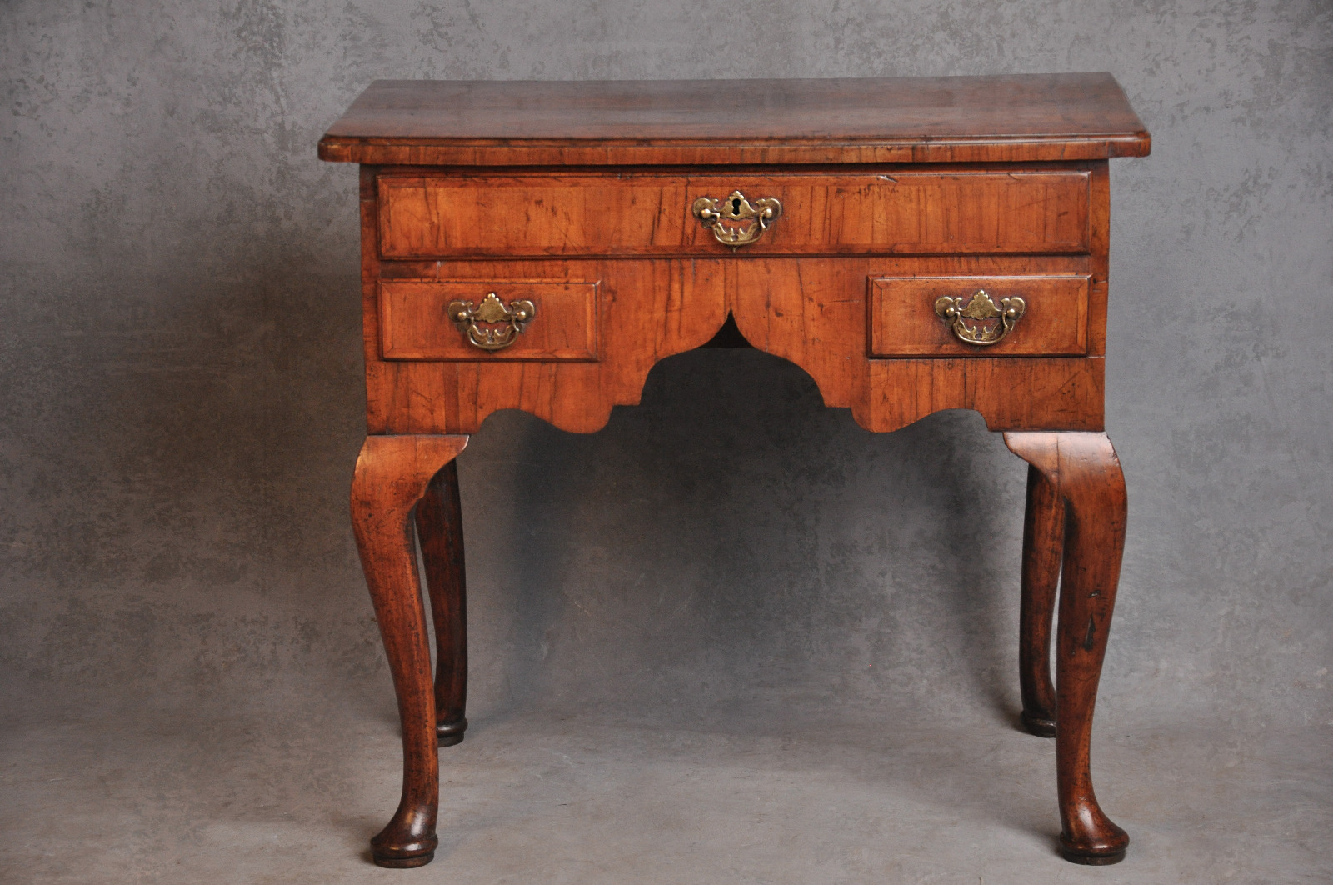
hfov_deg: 18.2
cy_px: 442
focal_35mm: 112
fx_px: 4160
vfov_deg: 12.1
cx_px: 666
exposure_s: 1/125
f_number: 5.3
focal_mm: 75
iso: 800
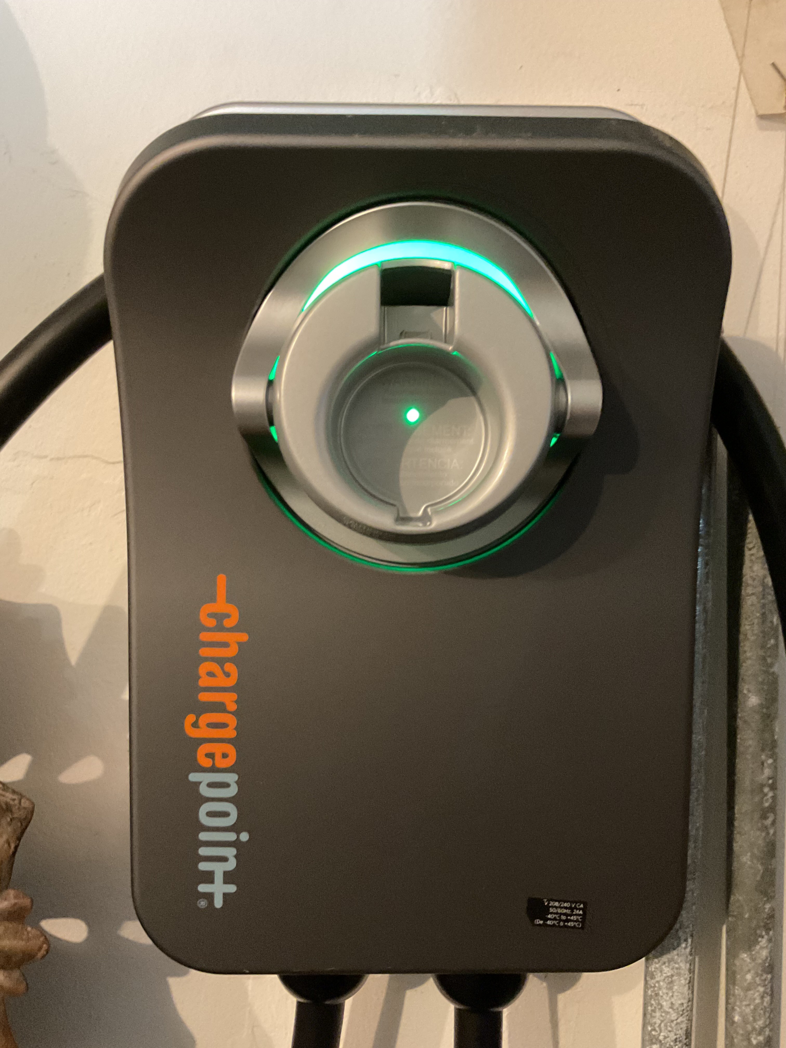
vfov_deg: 61.7
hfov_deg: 48.2
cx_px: 393
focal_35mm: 29
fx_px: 878
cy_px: 524
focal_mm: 3
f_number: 1.8
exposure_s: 1/30
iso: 500
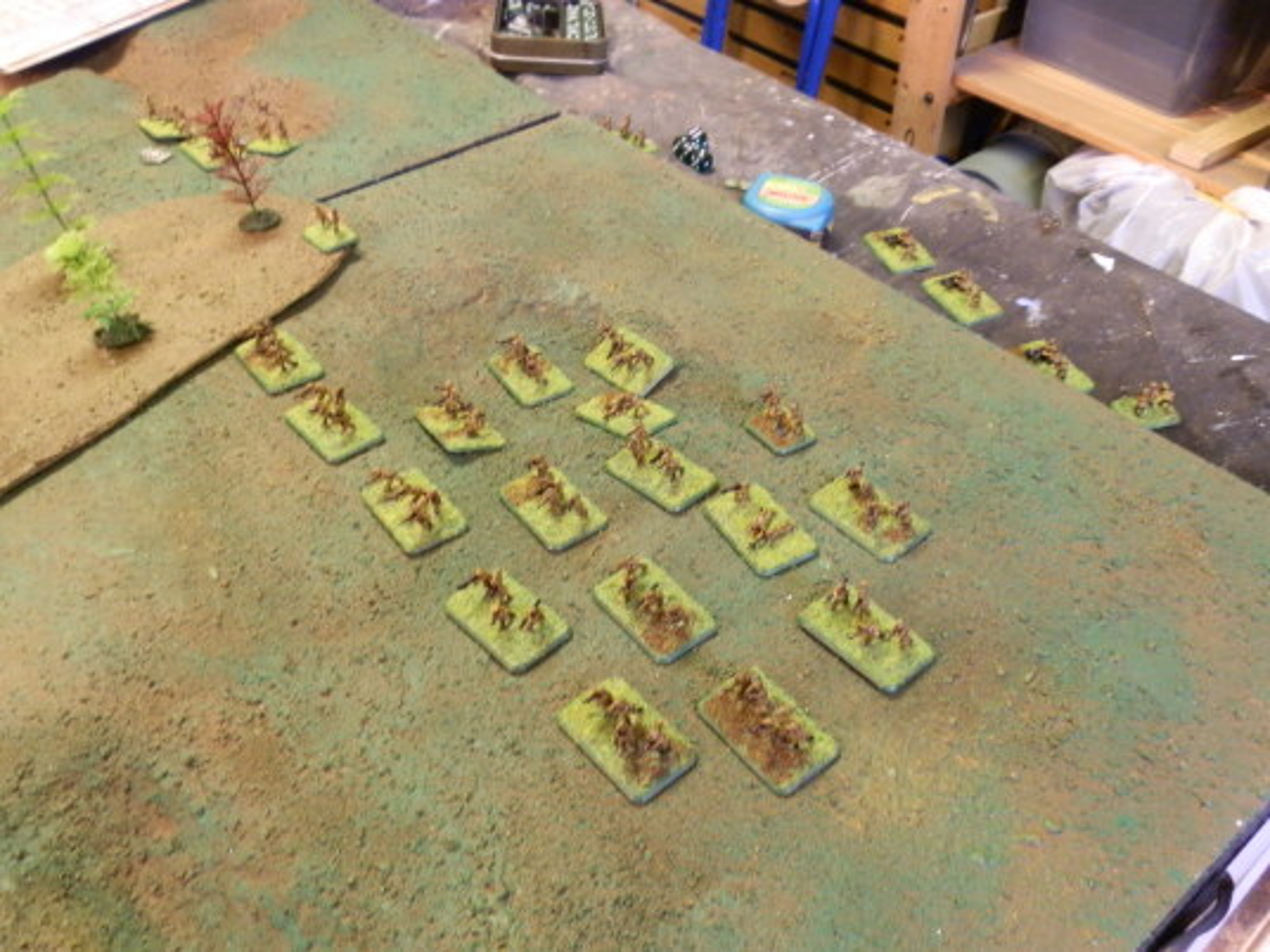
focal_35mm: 28
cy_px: 476
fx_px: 1027
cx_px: 635
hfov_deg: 63.4
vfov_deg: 49.7
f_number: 3.1
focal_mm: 5
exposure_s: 1/8
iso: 250
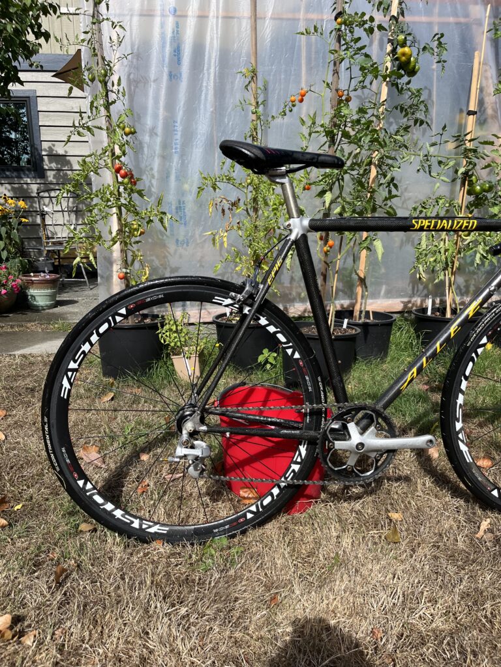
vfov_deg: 67.3
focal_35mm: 26
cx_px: 250
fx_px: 502
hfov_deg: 53.1
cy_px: 334
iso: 50
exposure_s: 1/1890
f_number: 1.6
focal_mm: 5.1
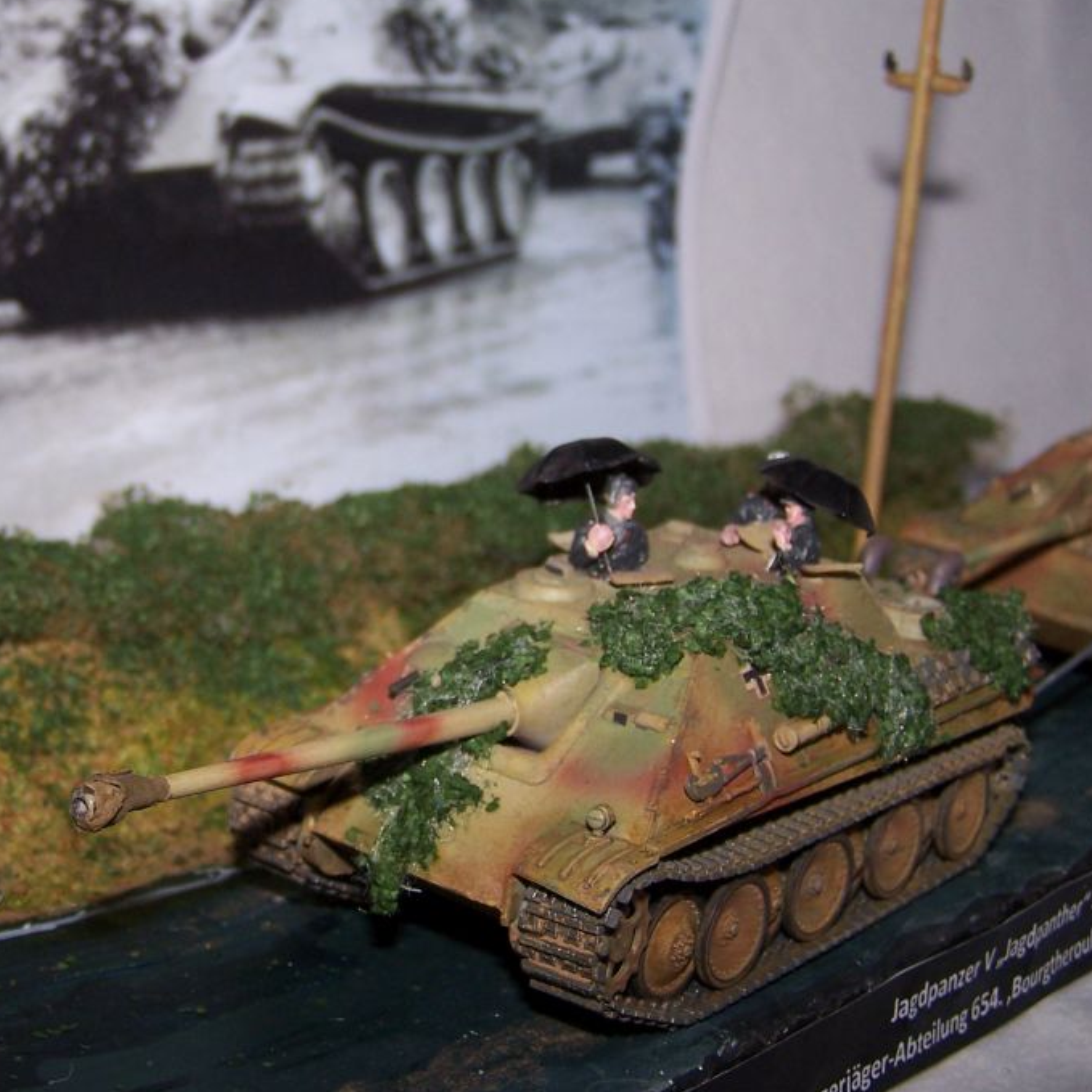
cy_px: 478
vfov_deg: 25.3
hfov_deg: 25.2
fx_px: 2427
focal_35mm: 68
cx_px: 352
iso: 80
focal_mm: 8.5
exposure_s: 1/60
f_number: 3
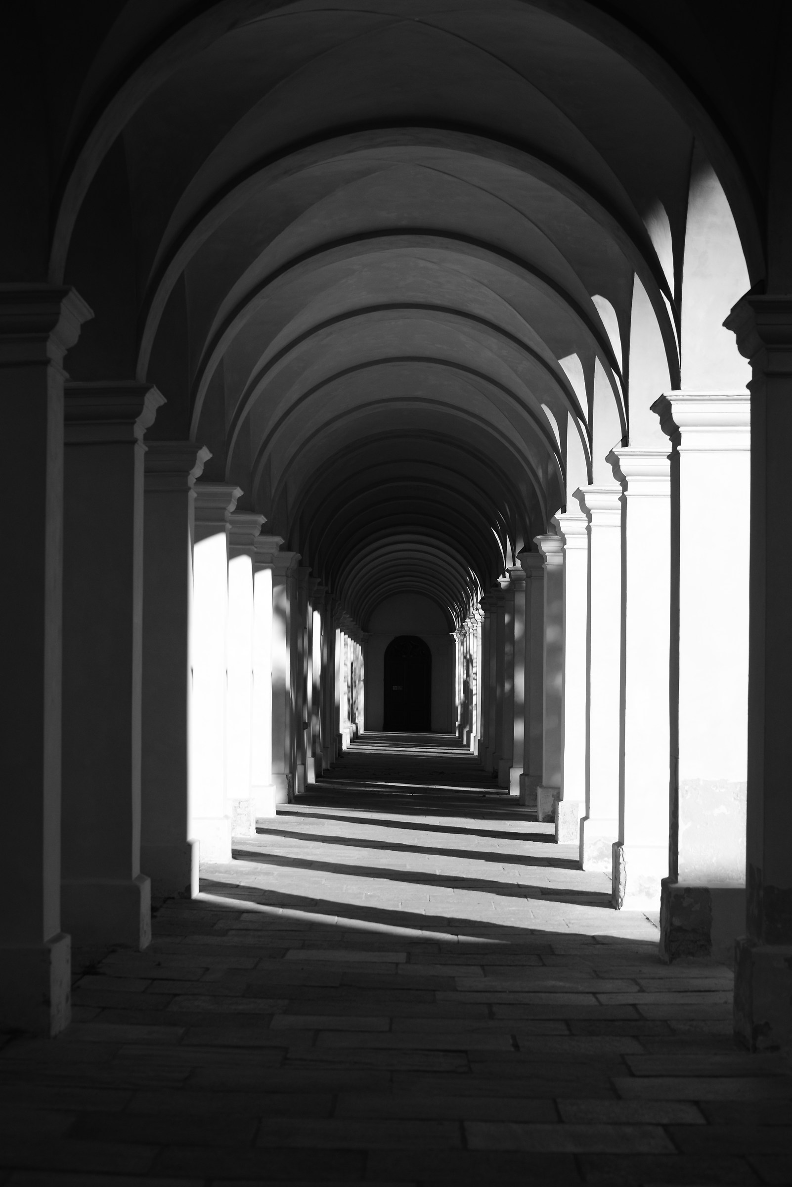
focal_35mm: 70
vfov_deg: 28.8
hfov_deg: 19.5
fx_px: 2308
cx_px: 396
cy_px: 594
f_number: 5.6
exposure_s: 1/3200
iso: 800
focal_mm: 70
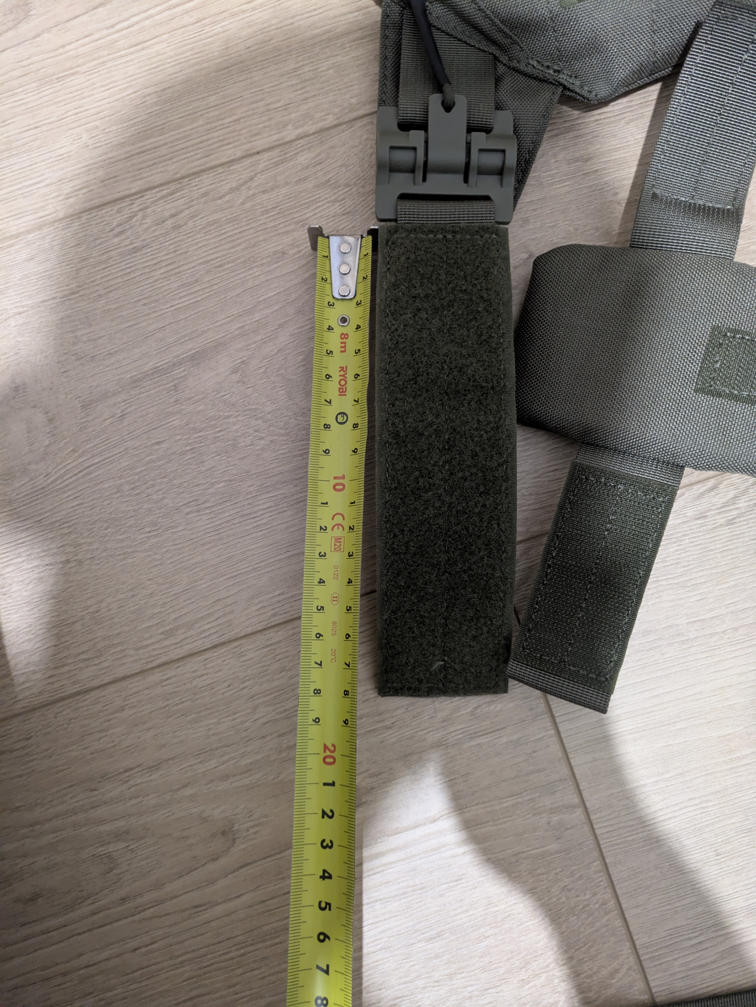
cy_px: 504
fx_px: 727
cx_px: 378
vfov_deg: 69.4
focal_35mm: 25
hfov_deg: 54.9
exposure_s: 1/25
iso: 1117
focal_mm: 5.43
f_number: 1.89
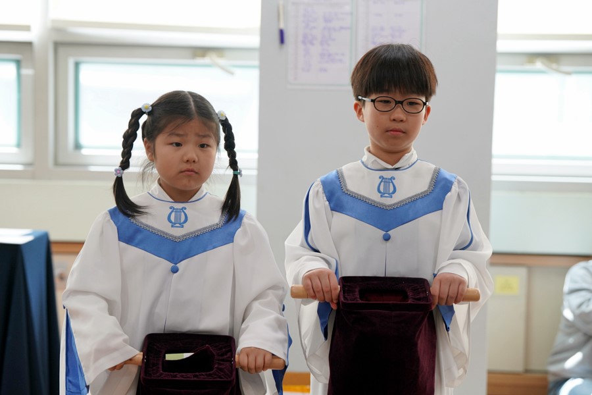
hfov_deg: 18.4
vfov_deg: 12.3
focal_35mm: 111
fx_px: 1825
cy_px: 198
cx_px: 296
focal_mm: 111
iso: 640
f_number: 4
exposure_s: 1/160
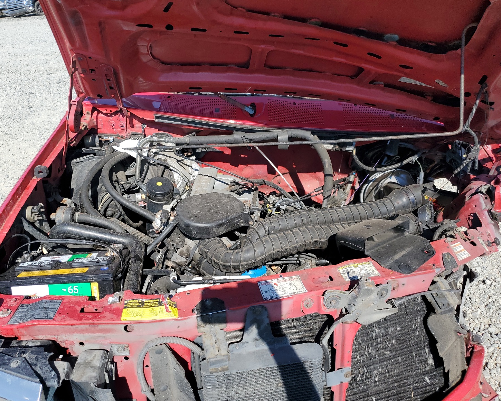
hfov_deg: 62.1
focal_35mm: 28
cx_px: 234
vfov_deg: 51.5
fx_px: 415
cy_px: 200
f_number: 1.5
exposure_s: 1/2500
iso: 50
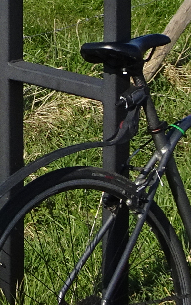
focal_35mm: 159
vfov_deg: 12.7
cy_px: -94
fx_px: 1324
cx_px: -194
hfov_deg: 7.9
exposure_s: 1/800
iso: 80
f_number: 3.5
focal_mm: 4.92
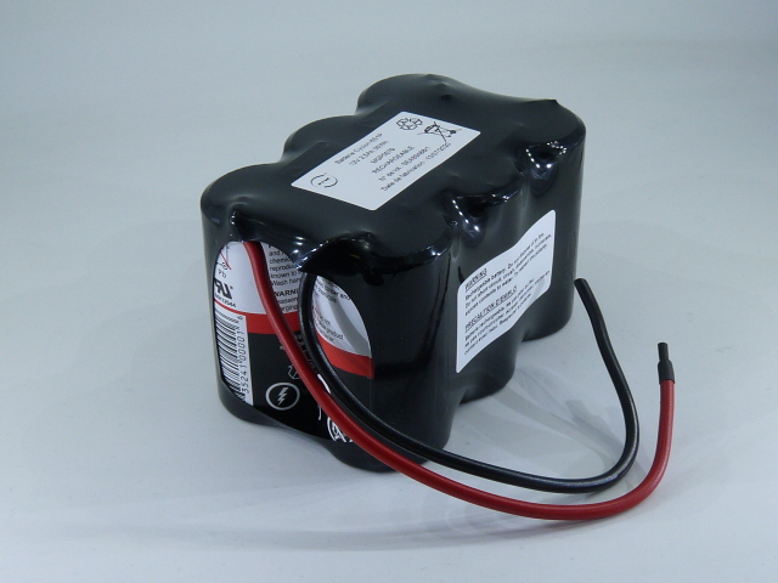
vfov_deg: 25.2
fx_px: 1304
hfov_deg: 33.2
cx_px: 389
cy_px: 292
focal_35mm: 58
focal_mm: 6
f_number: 4
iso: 100
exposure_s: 1/200
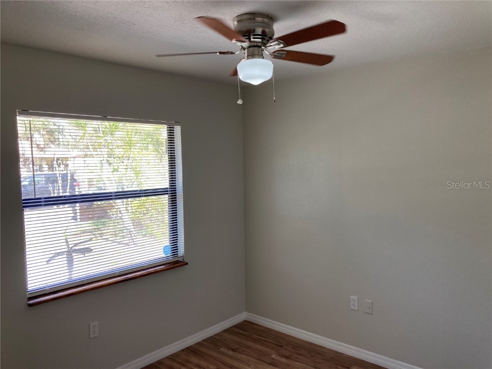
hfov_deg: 63.4
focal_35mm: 28
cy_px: 184
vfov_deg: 49.7
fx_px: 398
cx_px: 246
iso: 64
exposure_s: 1/120
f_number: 1.8
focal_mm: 3.99
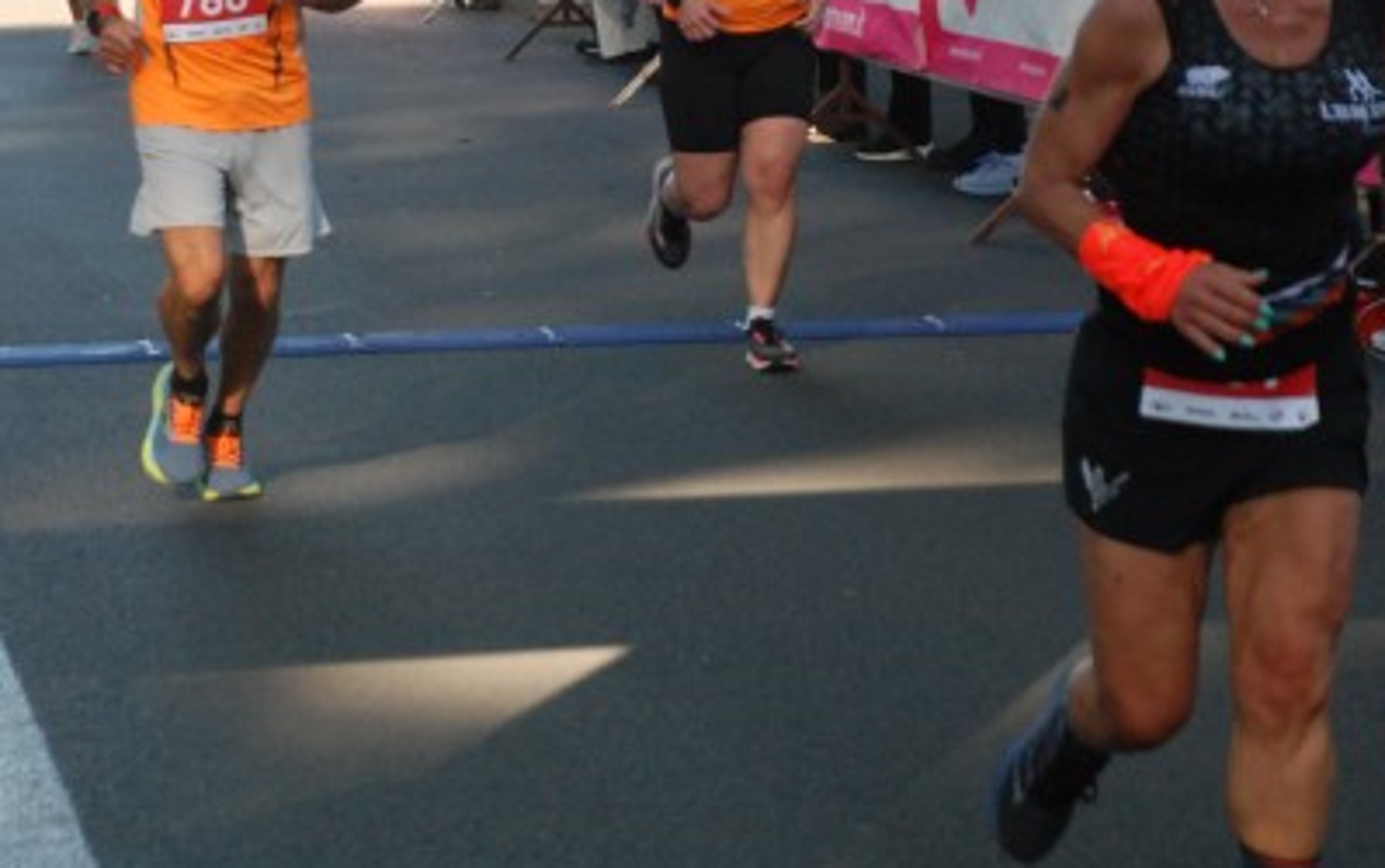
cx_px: 696
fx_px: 5741
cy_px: 153
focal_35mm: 152
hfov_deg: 13.8
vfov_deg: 8.6
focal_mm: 66
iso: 1000
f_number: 5.3
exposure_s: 1/400
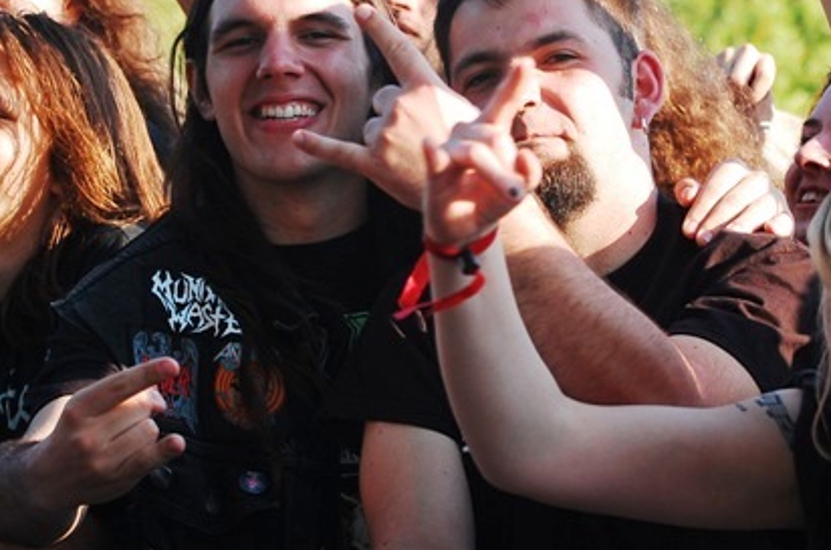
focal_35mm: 163
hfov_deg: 12.6
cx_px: 454
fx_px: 3755
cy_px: 161
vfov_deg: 8.4
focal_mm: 70
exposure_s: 1/500
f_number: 4.5
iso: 400
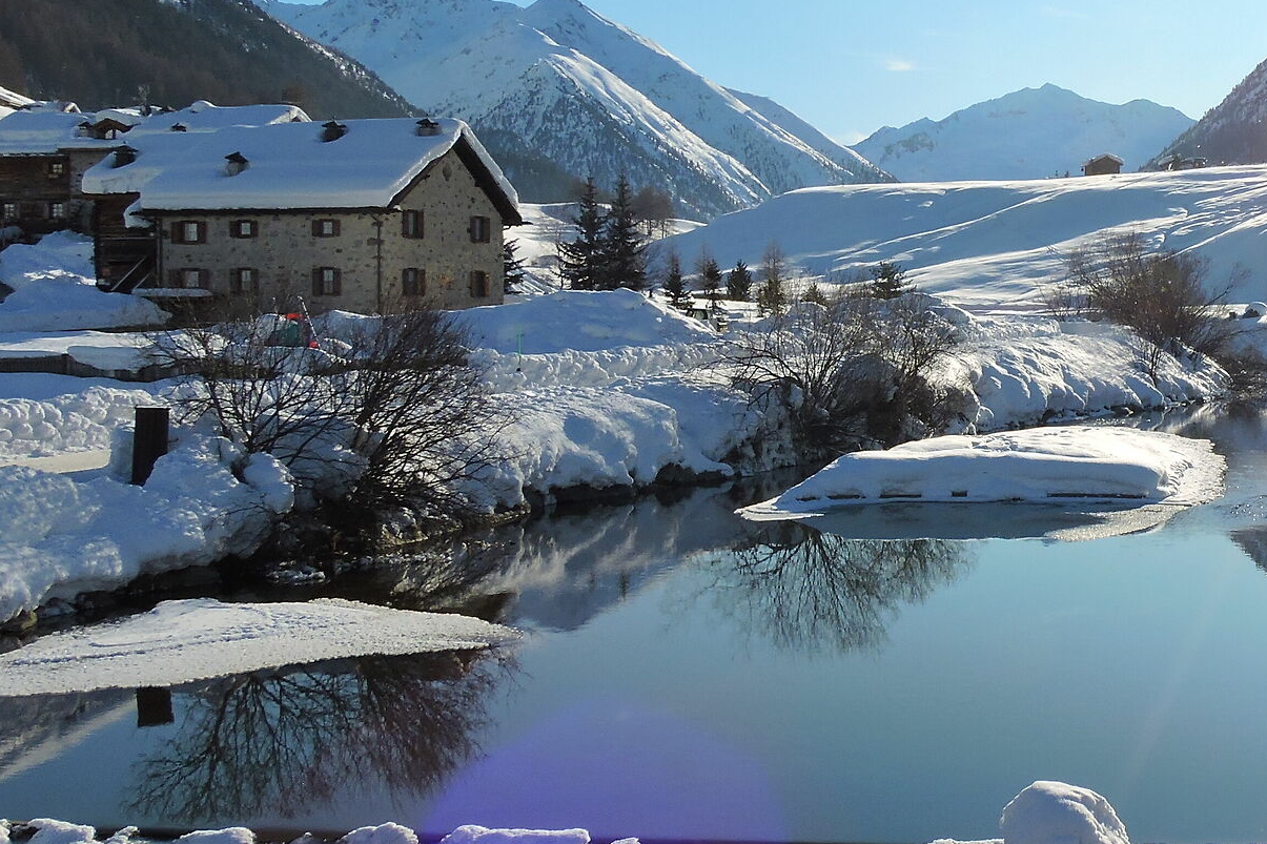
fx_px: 2041
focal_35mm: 58
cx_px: 1070
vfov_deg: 23.3
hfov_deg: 33.2
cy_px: 343
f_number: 5.6
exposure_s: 1/1000
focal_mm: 5
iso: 100
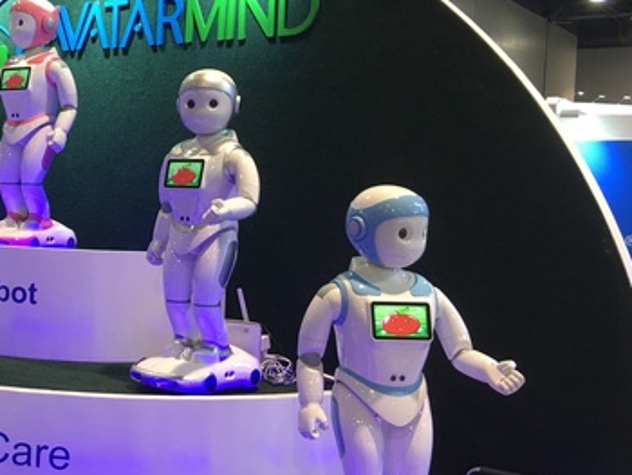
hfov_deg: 34.2
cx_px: 69
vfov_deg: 27.6
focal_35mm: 53
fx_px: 968
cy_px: 226
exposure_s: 1/15
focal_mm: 4.15
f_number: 2.2
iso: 32
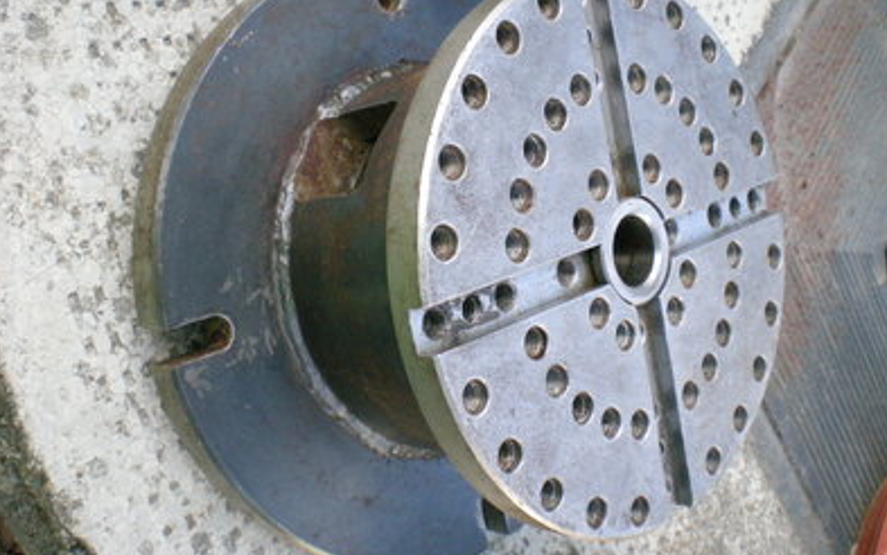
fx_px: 992
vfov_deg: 31.3
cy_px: 259
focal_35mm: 41
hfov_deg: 48.2
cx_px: 440
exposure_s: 1/213
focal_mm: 6.3
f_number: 4.6
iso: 400
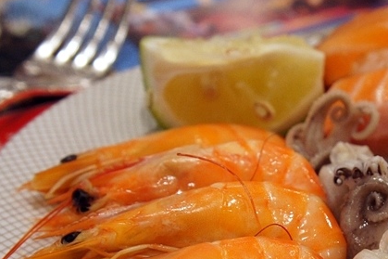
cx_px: 326
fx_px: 938
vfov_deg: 15.4
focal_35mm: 87
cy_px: 254
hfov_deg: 22.9
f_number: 4
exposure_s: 1/50
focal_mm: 27
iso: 1250
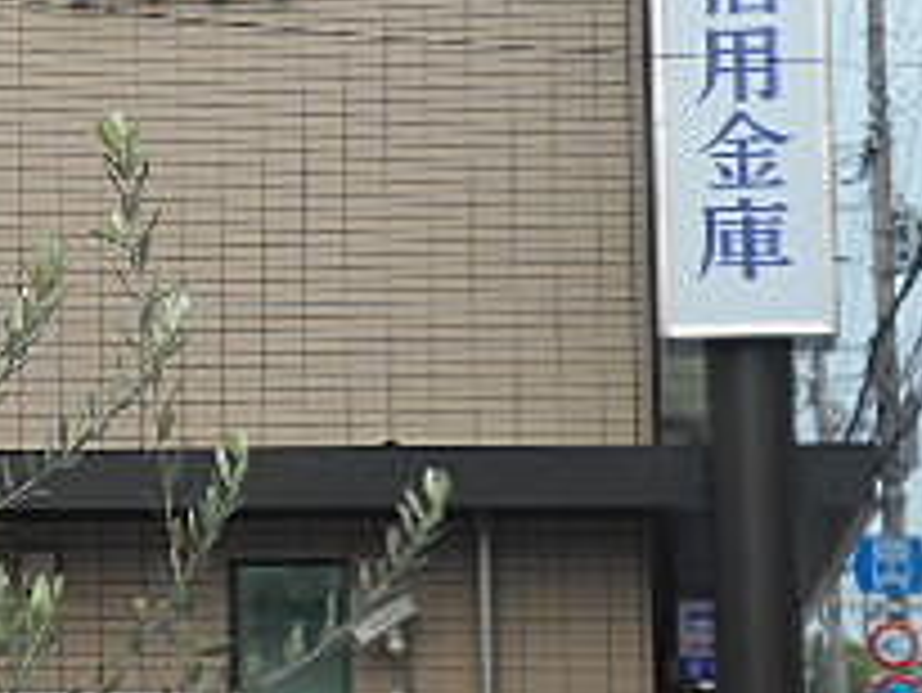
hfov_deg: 12.3
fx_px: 4158
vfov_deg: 9.5
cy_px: 122
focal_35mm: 156
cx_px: -256
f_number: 4.5
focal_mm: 8.8
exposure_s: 1/500
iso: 80
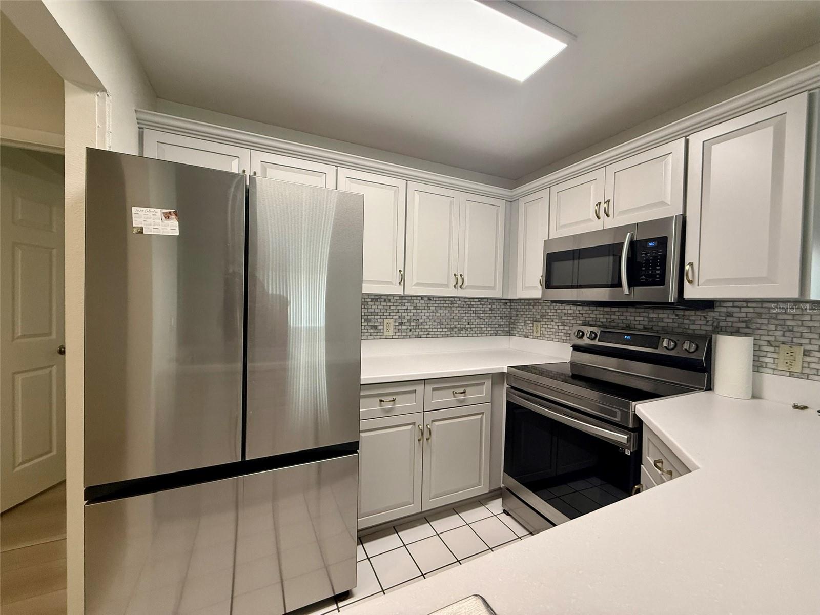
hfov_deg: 102.1
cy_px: 308
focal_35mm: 14
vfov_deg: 85.7
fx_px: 332
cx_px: 410
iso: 200
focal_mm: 2.22
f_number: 2.2
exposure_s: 1/120
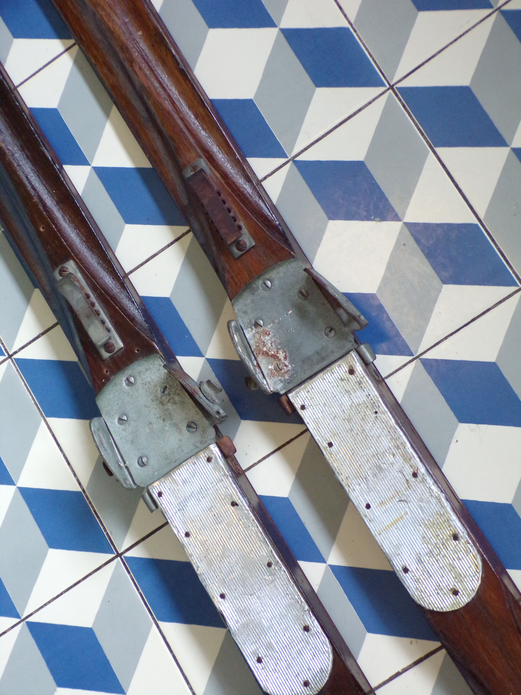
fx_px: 1304
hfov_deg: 22.6
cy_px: 348
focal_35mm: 65
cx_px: 260
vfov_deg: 29.8
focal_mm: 11.6
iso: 400
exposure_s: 1/12
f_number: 3.8
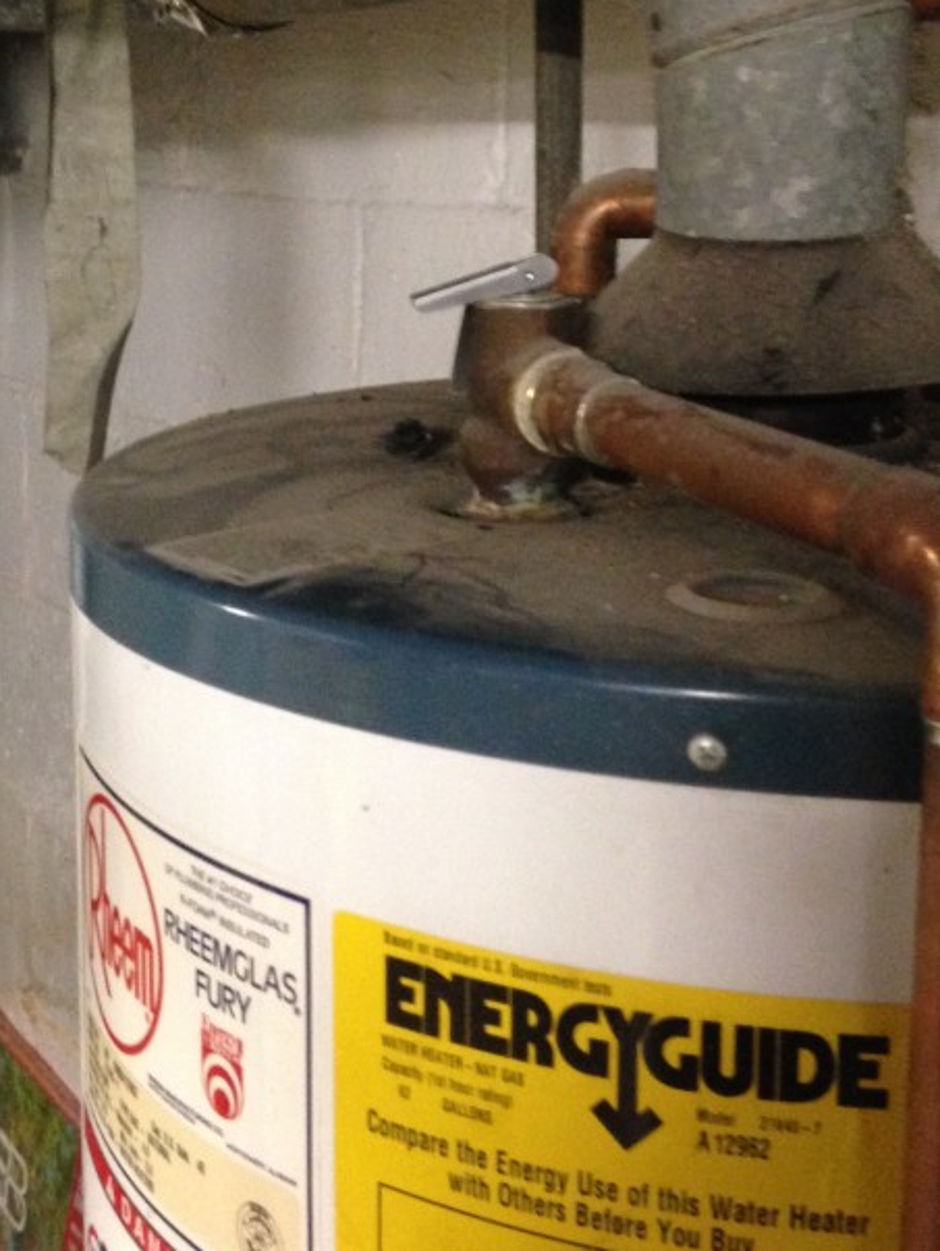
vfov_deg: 34.0
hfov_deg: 26.1
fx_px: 2025
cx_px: 363
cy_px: 417
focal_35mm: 56
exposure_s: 1/15
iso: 500
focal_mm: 4.12
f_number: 2.4
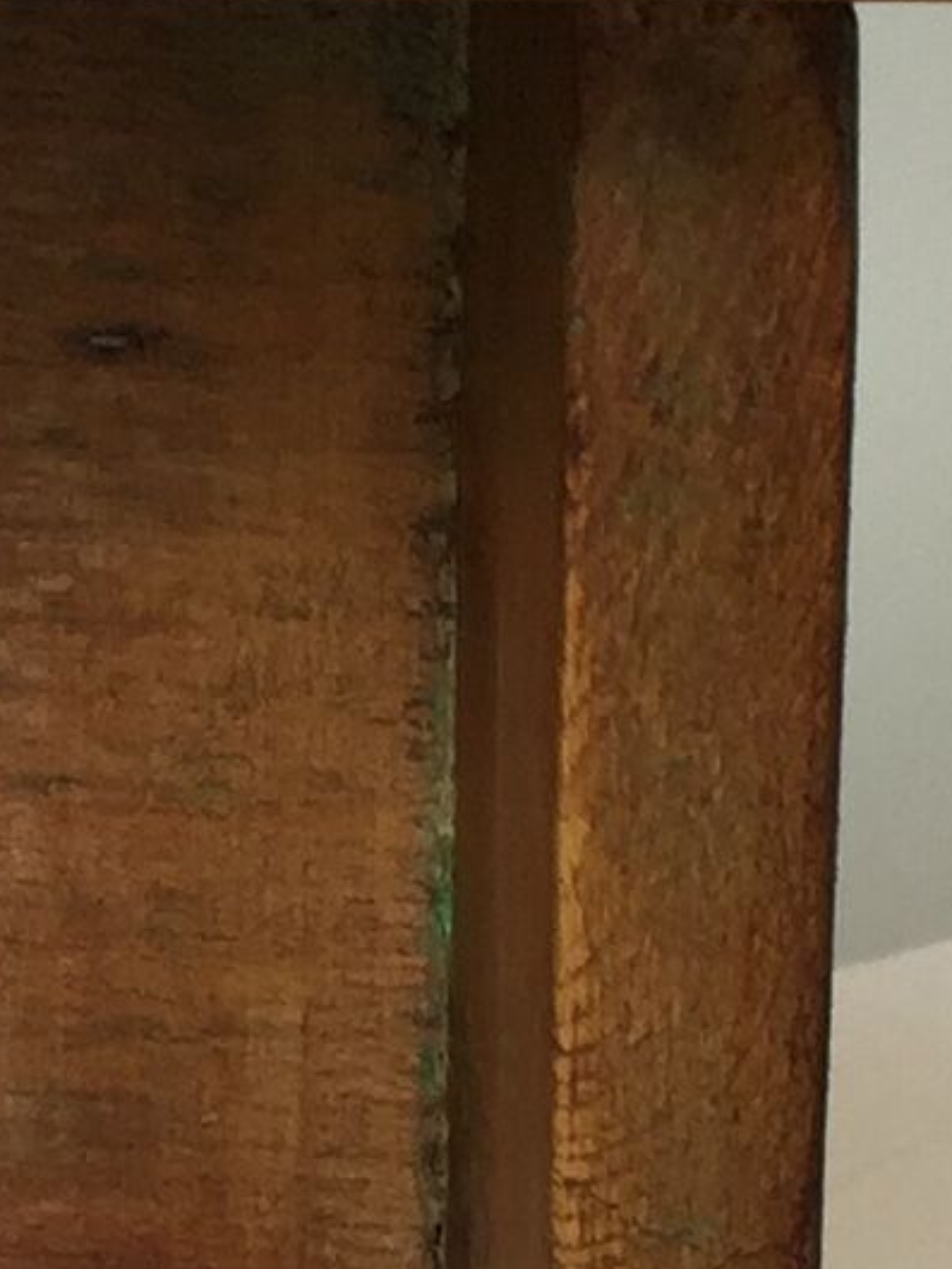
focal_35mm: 179
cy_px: 1101
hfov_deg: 8.0
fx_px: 6561
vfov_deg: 11.0
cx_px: -777
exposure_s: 1/100
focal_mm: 4.15
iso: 50
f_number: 2.2
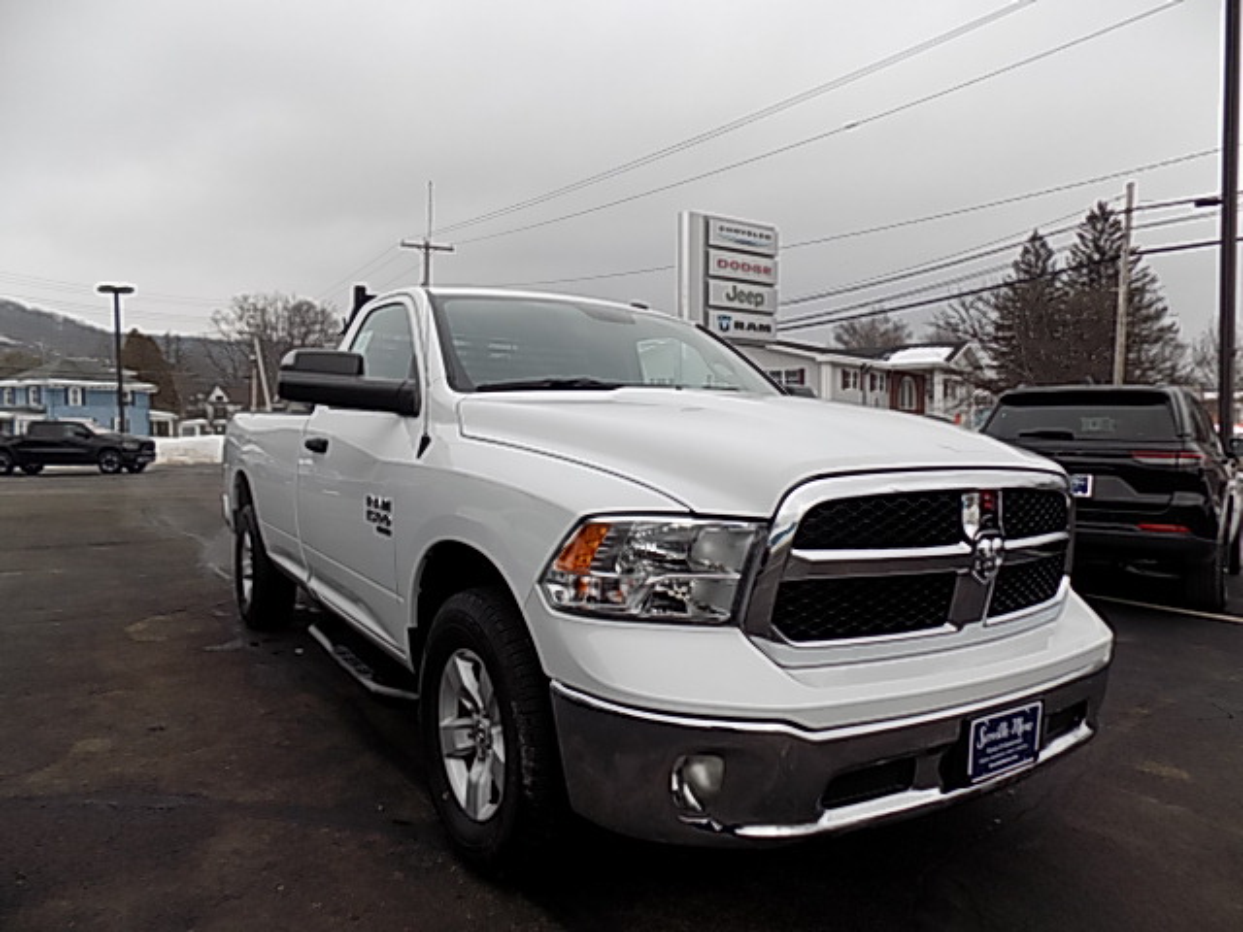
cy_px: 466
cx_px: 622
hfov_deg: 73.9
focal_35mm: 23
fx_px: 826
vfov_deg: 58.9
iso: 80
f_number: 3.1
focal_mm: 4
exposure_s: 1/500
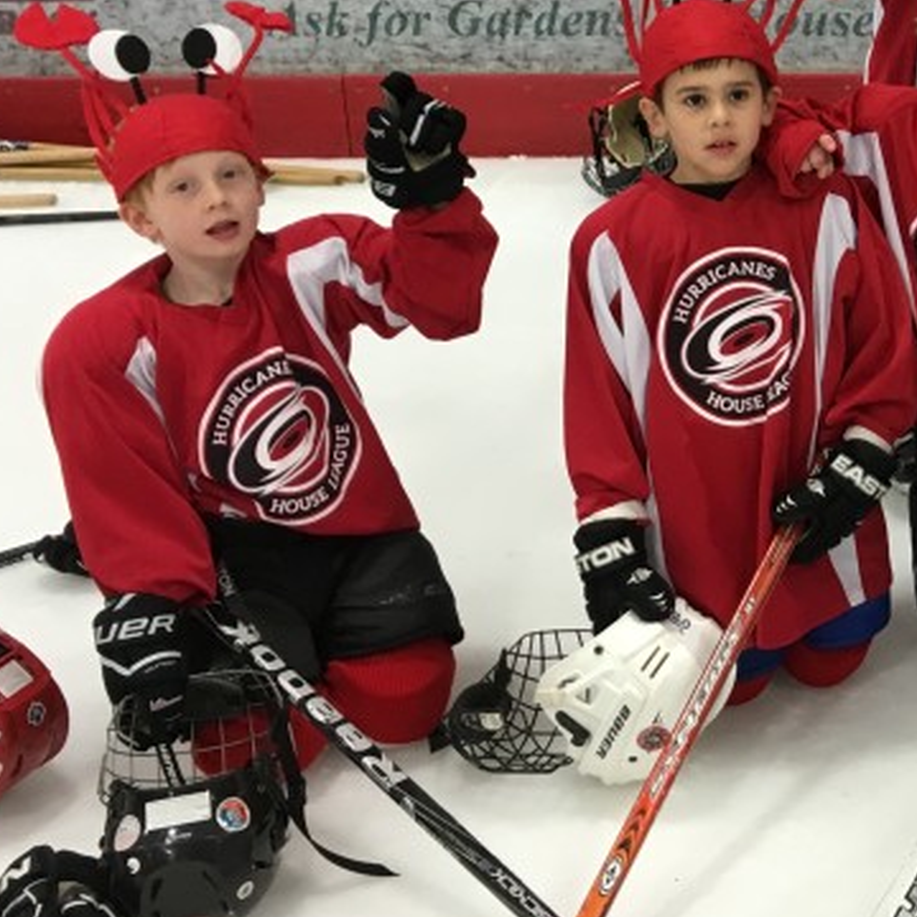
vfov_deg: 23.0
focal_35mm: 73
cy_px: 59
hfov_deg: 21.2
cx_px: 1225
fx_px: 2188
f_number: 2.2
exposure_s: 1/30
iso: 80
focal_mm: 4.15
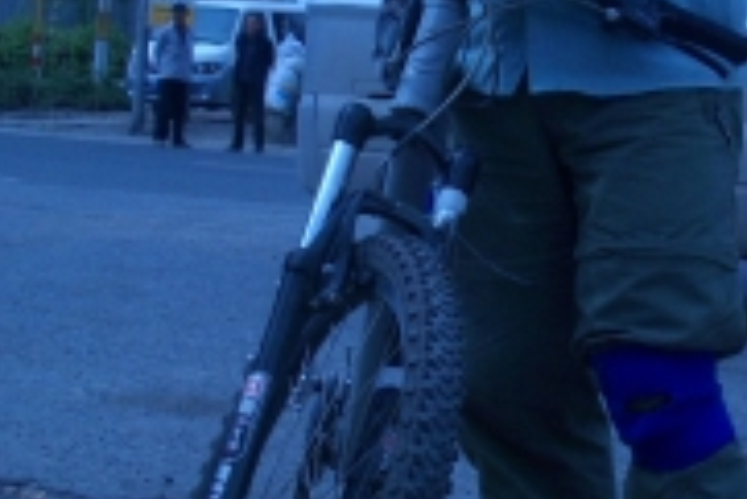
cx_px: 598
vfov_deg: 14.8
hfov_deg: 22.3
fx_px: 1869
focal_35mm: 90
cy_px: -58
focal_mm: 5.8
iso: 50
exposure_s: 1/640
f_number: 4.3
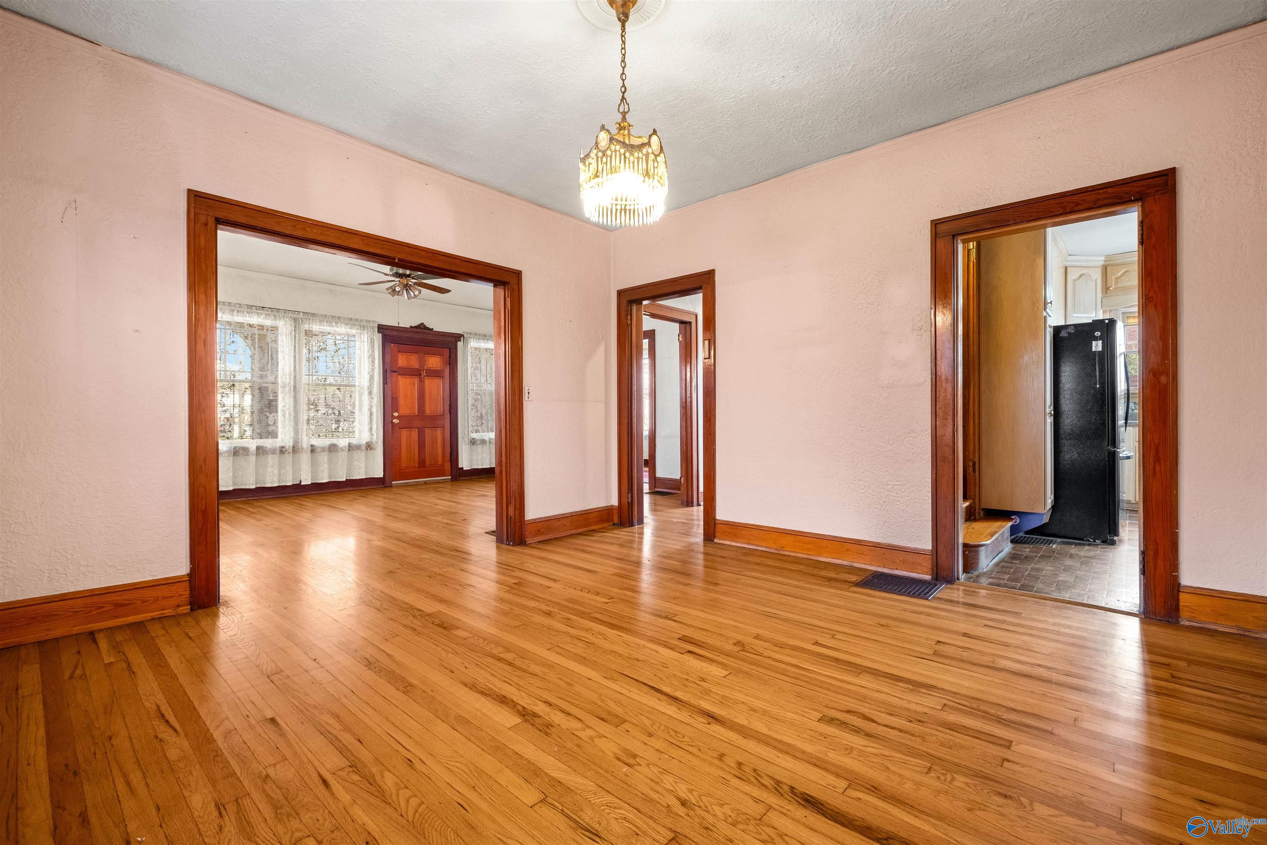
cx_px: 634
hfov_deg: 100.4
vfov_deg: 77.3
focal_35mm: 15
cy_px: 422
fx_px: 528
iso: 800
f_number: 7.1
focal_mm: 10
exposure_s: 1/2.5
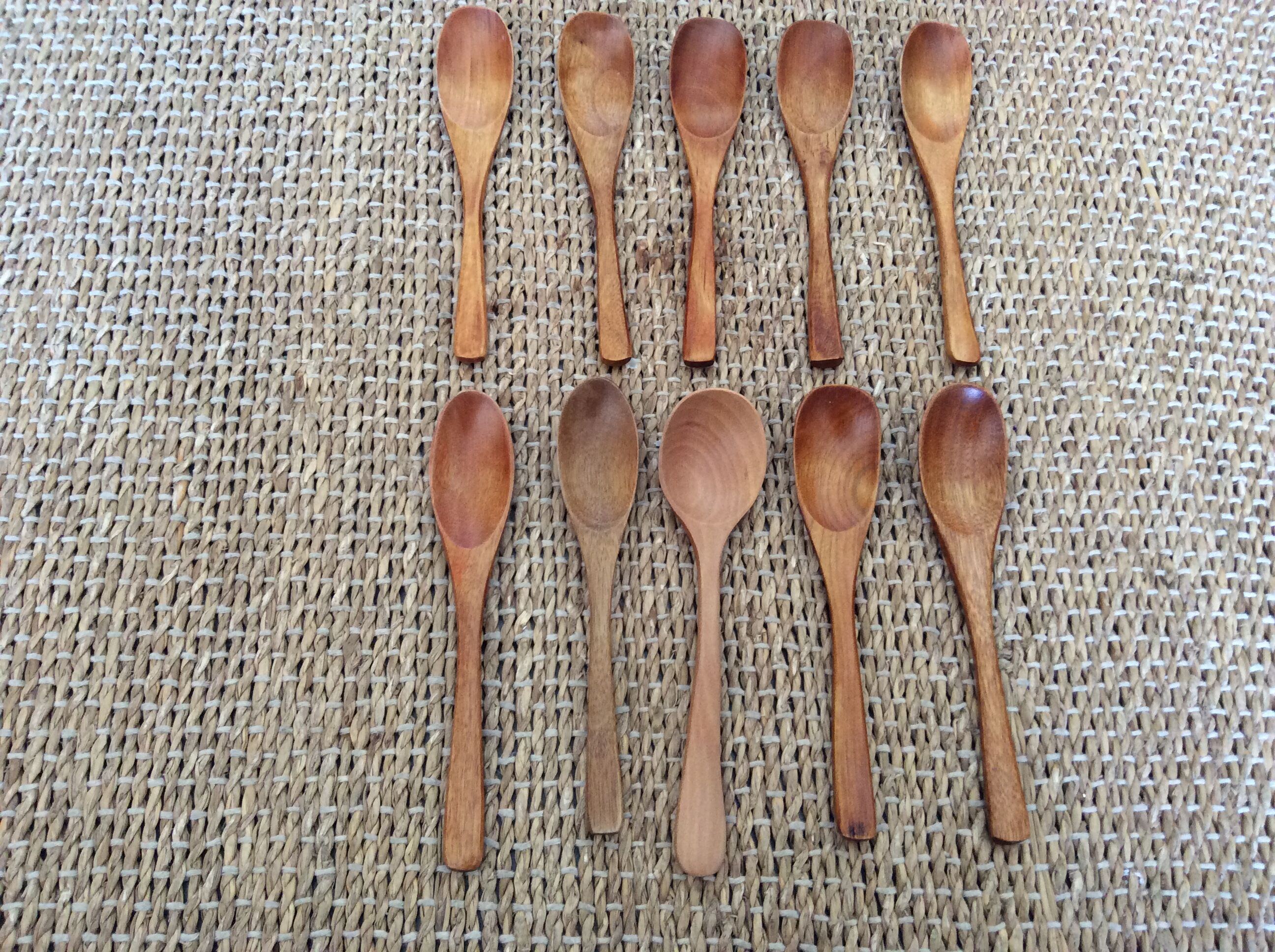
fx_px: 1177
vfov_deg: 44.1
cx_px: 638
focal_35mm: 32
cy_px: 476
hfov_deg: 56.9
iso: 125
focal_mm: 3.3
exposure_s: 1/25
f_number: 2.4
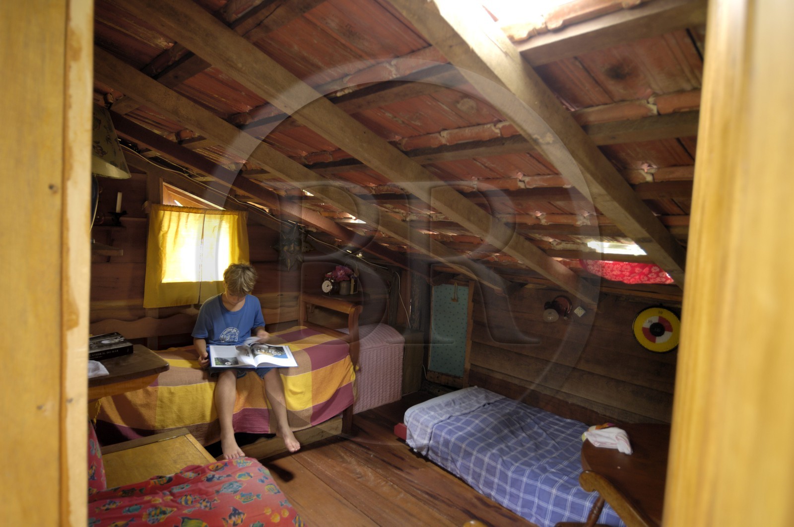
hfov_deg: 81.3
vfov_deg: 59.3
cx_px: 397
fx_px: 463
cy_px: 264
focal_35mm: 21
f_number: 4
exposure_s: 1/8
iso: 100
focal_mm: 14
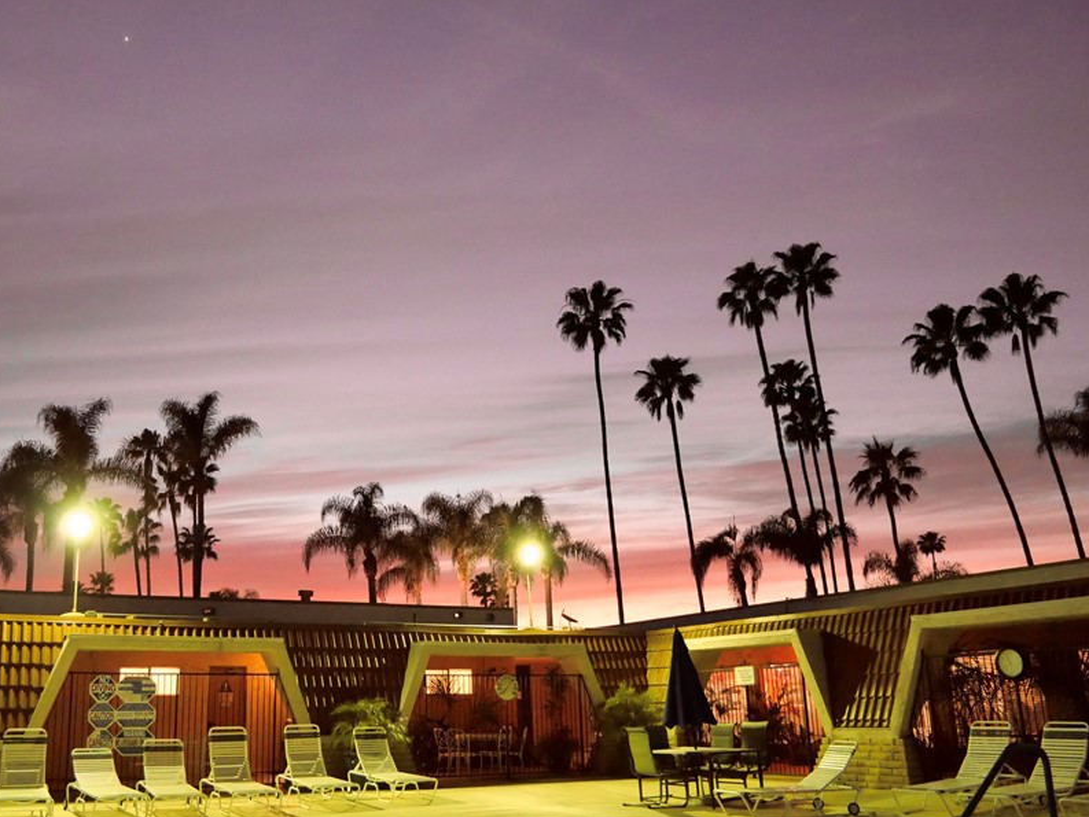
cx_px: 408
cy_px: 449
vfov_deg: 45.4
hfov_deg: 57.6
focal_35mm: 31
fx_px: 975
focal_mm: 12
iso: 5000
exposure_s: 1/50
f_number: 3.5
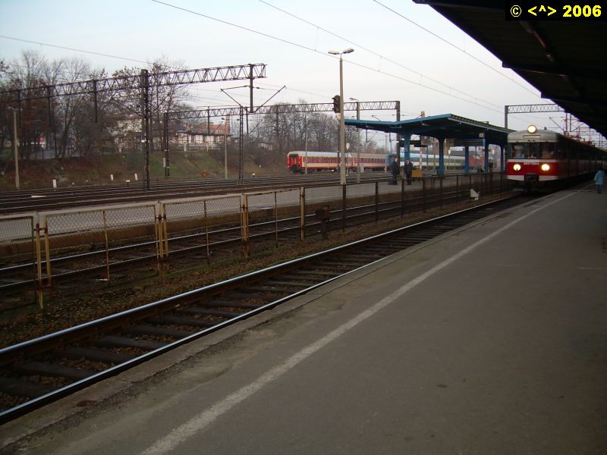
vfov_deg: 37.7
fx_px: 666
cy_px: 228
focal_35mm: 38
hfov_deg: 49.0
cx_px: 304
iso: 50
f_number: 2.8
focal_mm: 6.3
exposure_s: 1/55
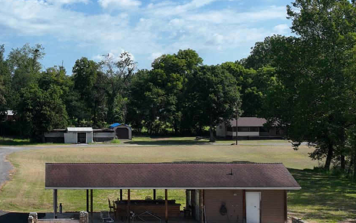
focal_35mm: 62
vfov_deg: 20.9
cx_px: 43
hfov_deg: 31.6
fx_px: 602
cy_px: 93
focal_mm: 12.29
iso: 100
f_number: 2.8
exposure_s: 1/2000
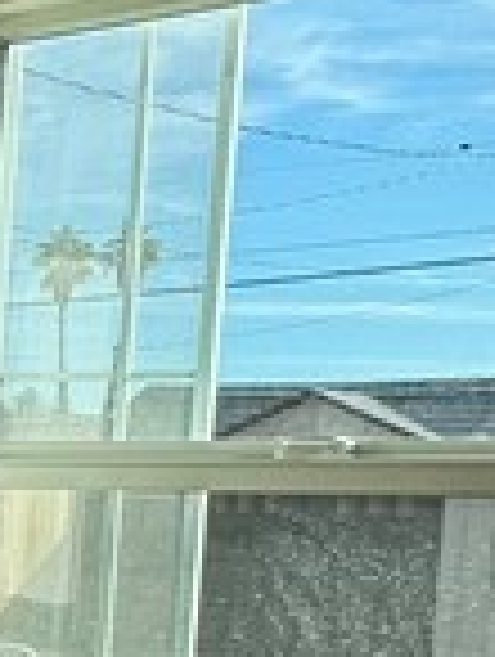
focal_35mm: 98
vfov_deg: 19.4
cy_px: 657
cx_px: -932
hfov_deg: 10.9
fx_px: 1863
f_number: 2.2
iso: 50
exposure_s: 1/727
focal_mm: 2.22
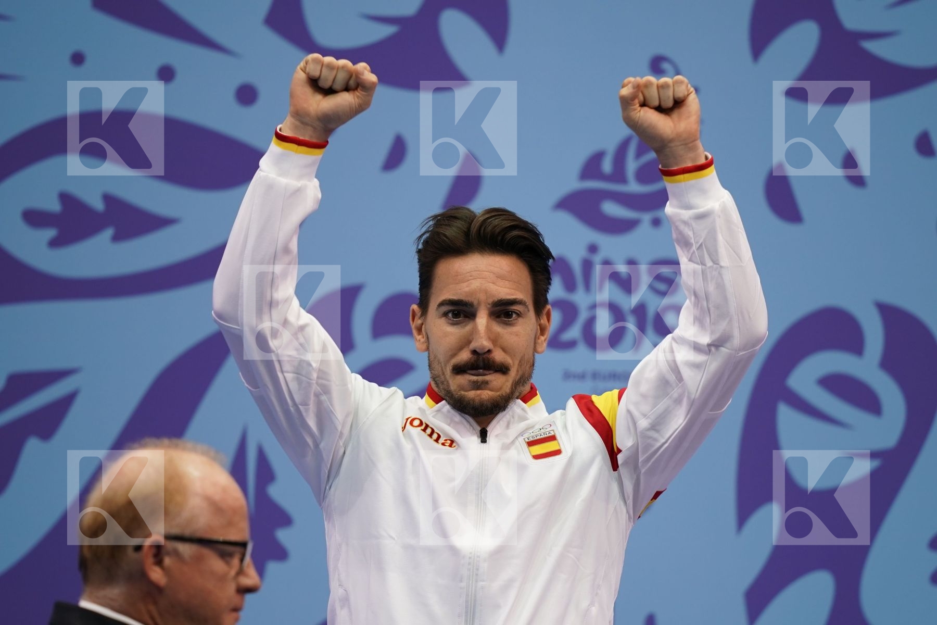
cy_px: 312
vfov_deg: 2.3
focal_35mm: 600
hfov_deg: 3.4
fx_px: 15615
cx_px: 468
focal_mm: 400
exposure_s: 1/500
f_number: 2.8
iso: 400
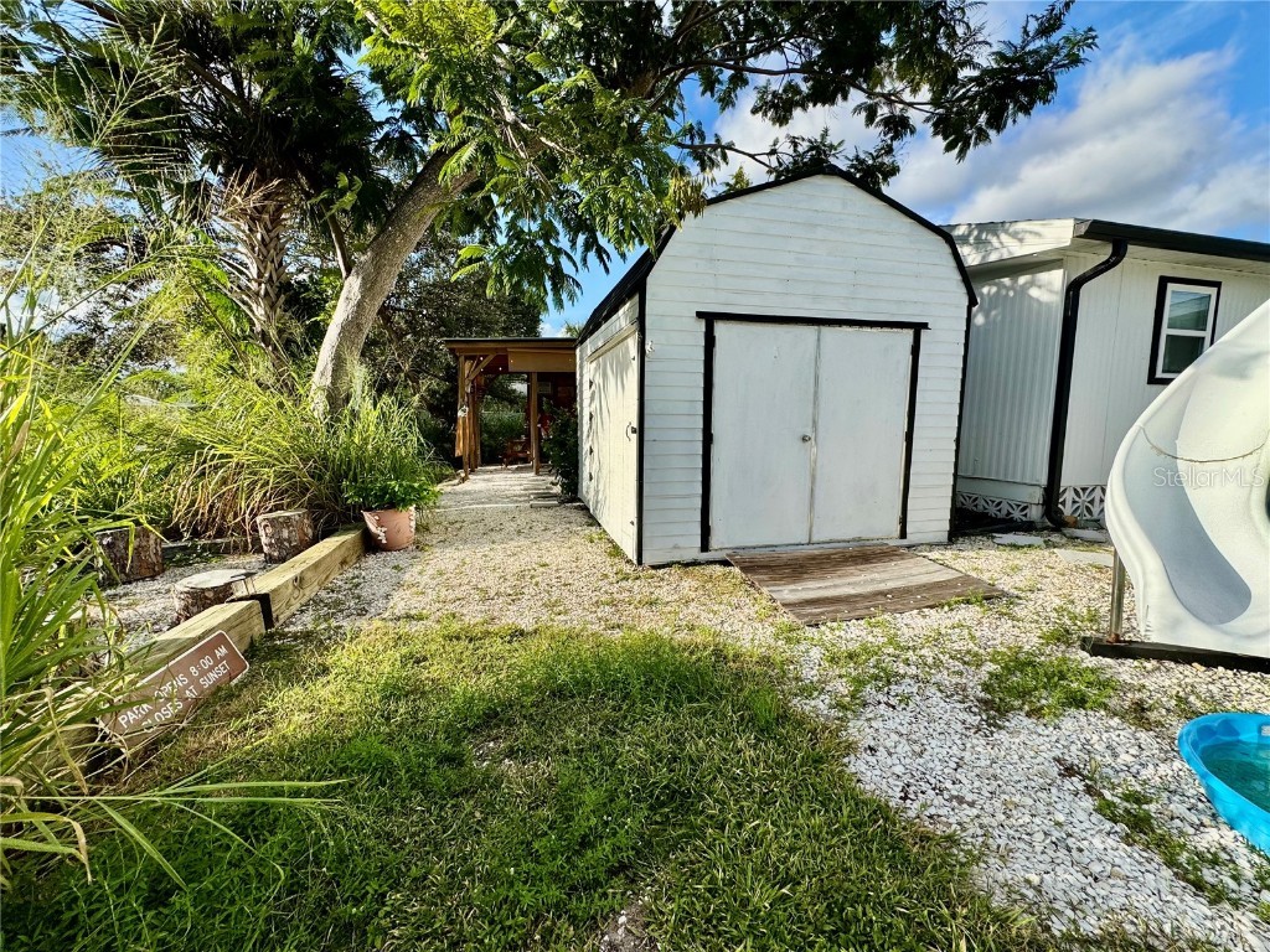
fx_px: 514
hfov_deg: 102.1
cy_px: 476
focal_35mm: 14
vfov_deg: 85.7
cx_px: 635
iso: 50
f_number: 2.2
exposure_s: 1/1299
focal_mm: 2.22
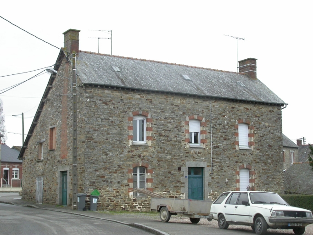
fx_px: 543
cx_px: 156
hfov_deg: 32.2
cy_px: 118
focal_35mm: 60
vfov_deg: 24.4
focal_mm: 12.6
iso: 100
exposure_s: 1/130
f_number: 4
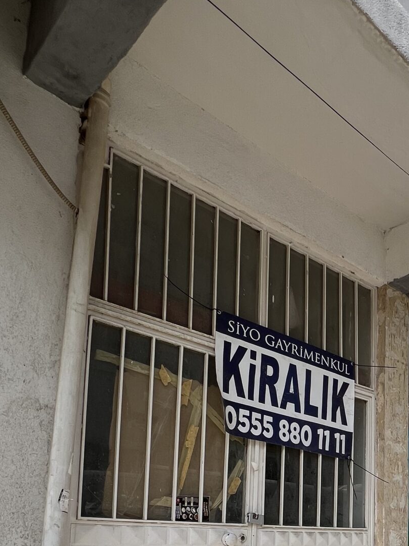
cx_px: 437
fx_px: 489
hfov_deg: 38.5
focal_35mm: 31
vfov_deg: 50.6
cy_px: 506
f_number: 1.8
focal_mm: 1.57
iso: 32
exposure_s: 1/1220
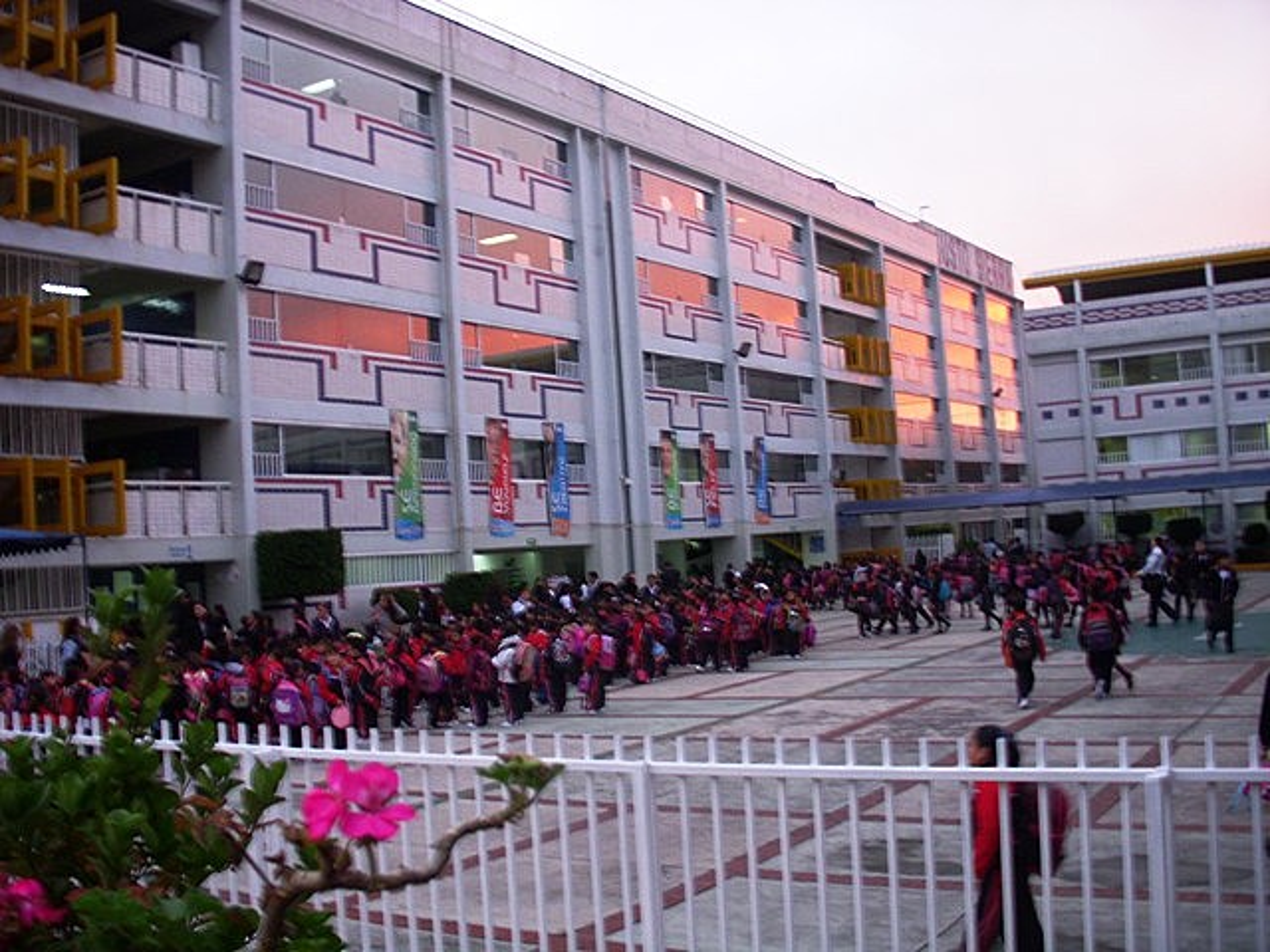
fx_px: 1394
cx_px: 635
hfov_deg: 49.0
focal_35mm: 38
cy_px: 476
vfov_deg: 37.7
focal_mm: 6.3
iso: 200
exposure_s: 1/13
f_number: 3.3
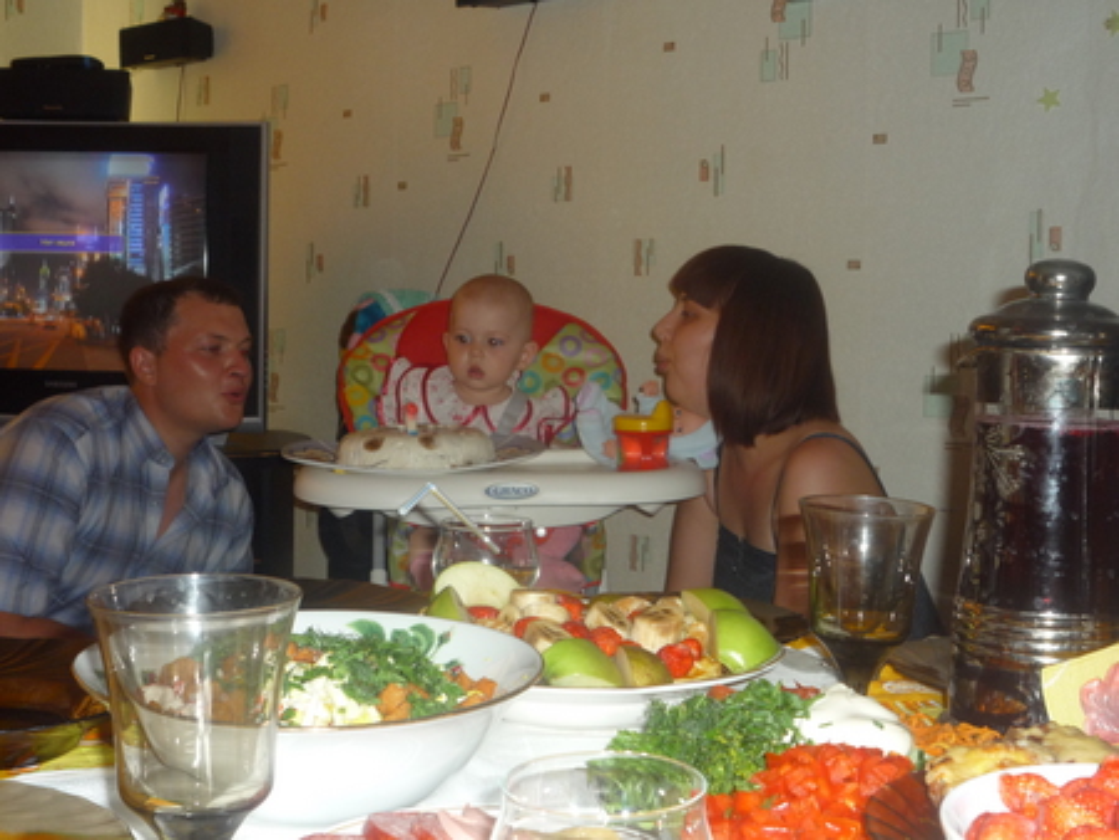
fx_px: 1520
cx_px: 560
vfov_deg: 30.9
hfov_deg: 40.4
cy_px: 420
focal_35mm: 47
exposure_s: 1/40
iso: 160
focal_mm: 8.2
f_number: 4.7
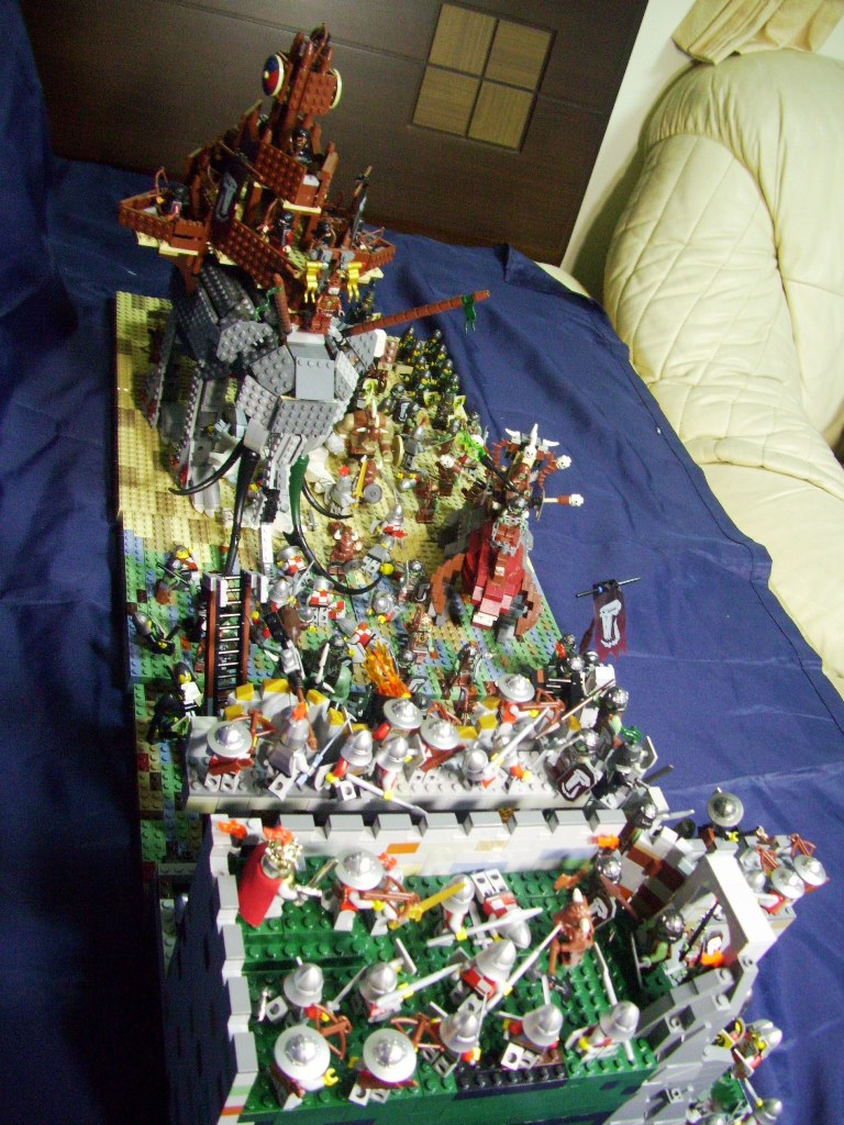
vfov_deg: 56.8
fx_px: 1040
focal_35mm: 32
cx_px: 422
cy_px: 562
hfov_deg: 44.2
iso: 160
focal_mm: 5.7
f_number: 2.9
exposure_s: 1/8
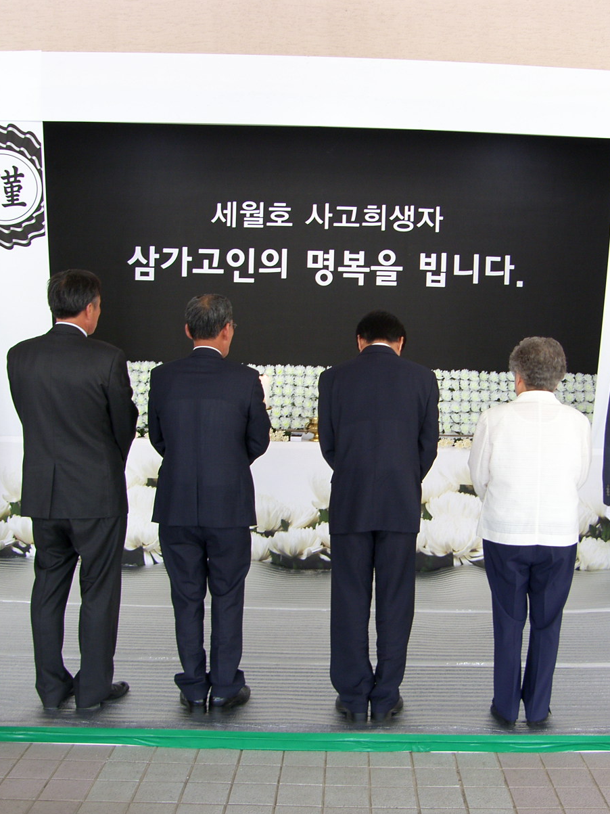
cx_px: 358
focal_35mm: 38
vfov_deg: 49.0
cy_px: 407
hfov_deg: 37.6
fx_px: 893
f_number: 2.5
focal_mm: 7.4
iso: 50
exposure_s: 1/30
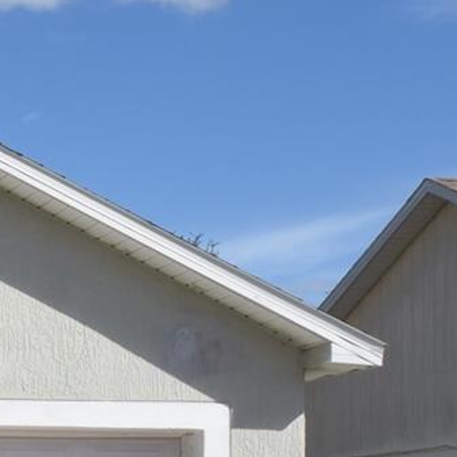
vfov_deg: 14.7
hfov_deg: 12.8
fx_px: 1718
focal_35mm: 115
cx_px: -510
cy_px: 521
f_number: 18
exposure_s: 1/60
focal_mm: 19
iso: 100
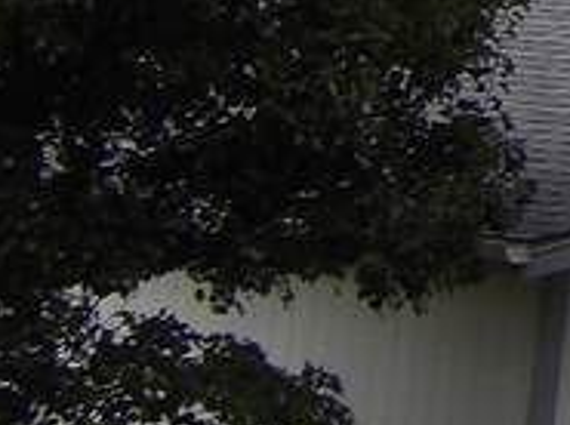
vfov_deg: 3.4
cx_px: 1956
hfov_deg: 4.4
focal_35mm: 430
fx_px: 7067
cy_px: -693
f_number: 4
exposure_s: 1/682
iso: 100
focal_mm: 11.1
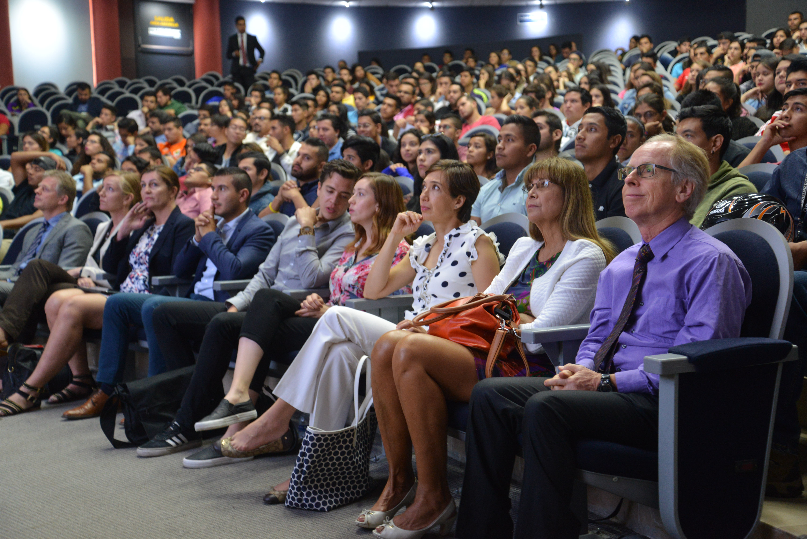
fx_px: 1076
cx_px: 404
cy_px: 270
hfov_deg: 41.1
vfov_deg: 28.1
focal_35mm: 48
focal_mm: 48
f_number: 4.2
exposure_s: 1/20
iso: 1600
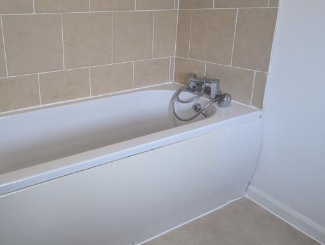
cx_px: 91
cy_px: 89
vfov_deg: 52.5
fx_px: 245
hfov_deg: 64.2
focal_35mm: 26
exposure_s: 1/60
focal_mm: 1.95
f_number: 2.2
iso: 561
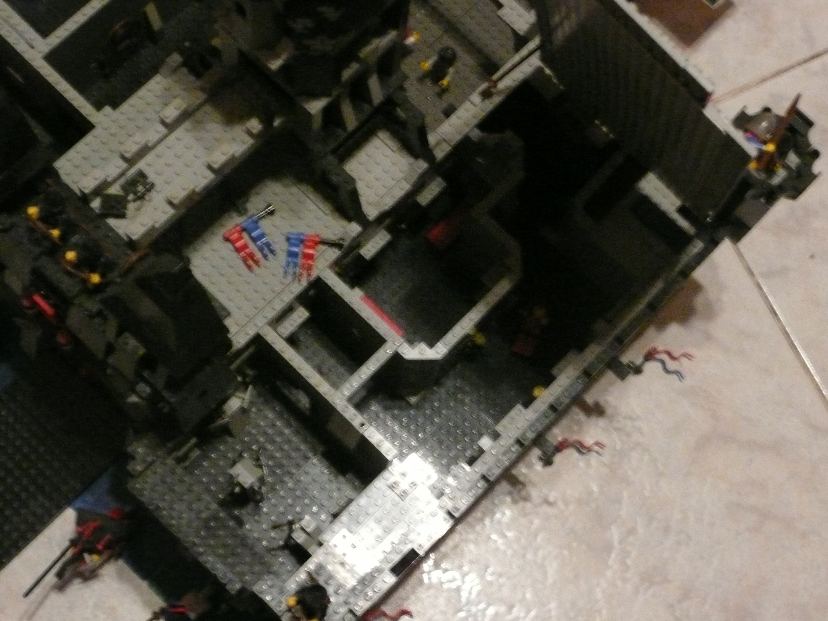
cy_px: 310
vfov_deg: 23.7
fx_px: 1483
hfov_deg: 31.2
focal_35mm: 62
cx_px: 414
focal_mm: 10.2
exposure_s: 1/10
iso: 800
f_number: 4.5
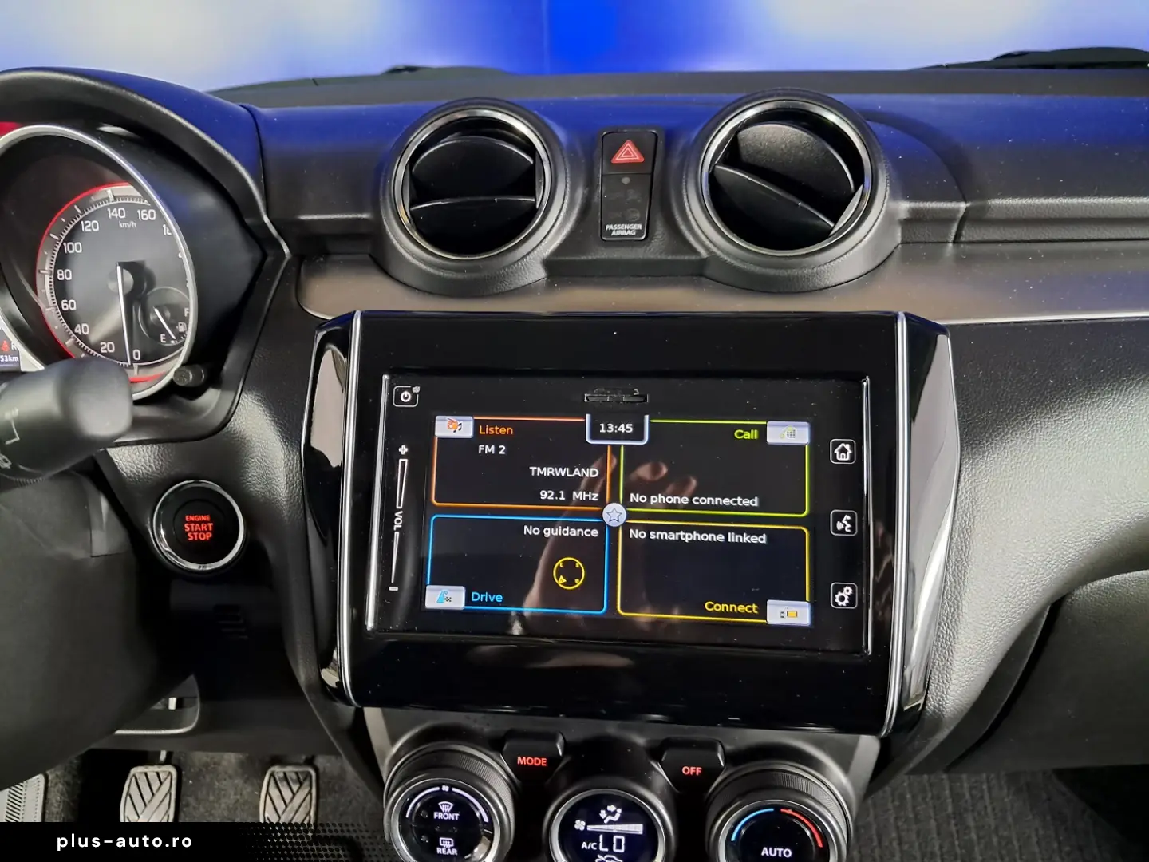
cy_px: 431
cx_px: 574
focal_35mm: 27
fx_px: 896
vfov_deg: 51.4
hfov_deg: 65.3
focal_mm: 4
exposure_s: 1/20
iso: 1000
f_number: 1.8
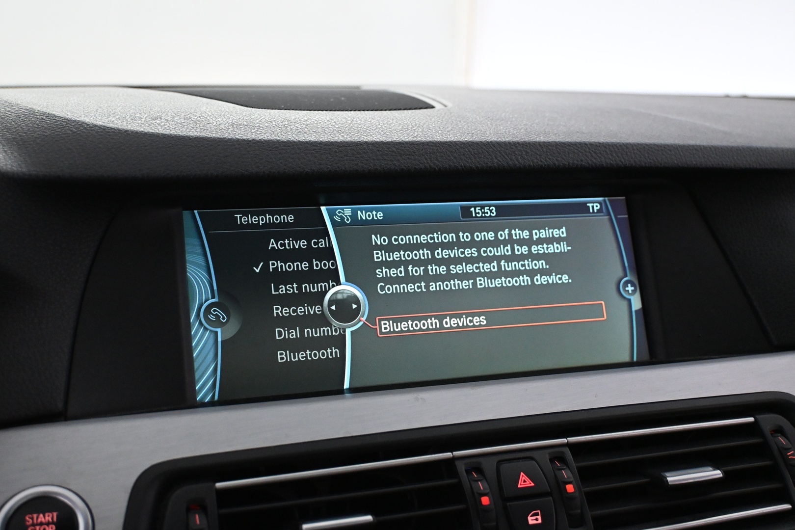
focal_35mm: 44
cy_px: 265
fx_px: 961
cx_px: 398
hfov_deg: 45.0
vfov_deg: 30.8
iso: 3200
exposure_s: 1/80
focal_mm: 29
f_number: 4.8
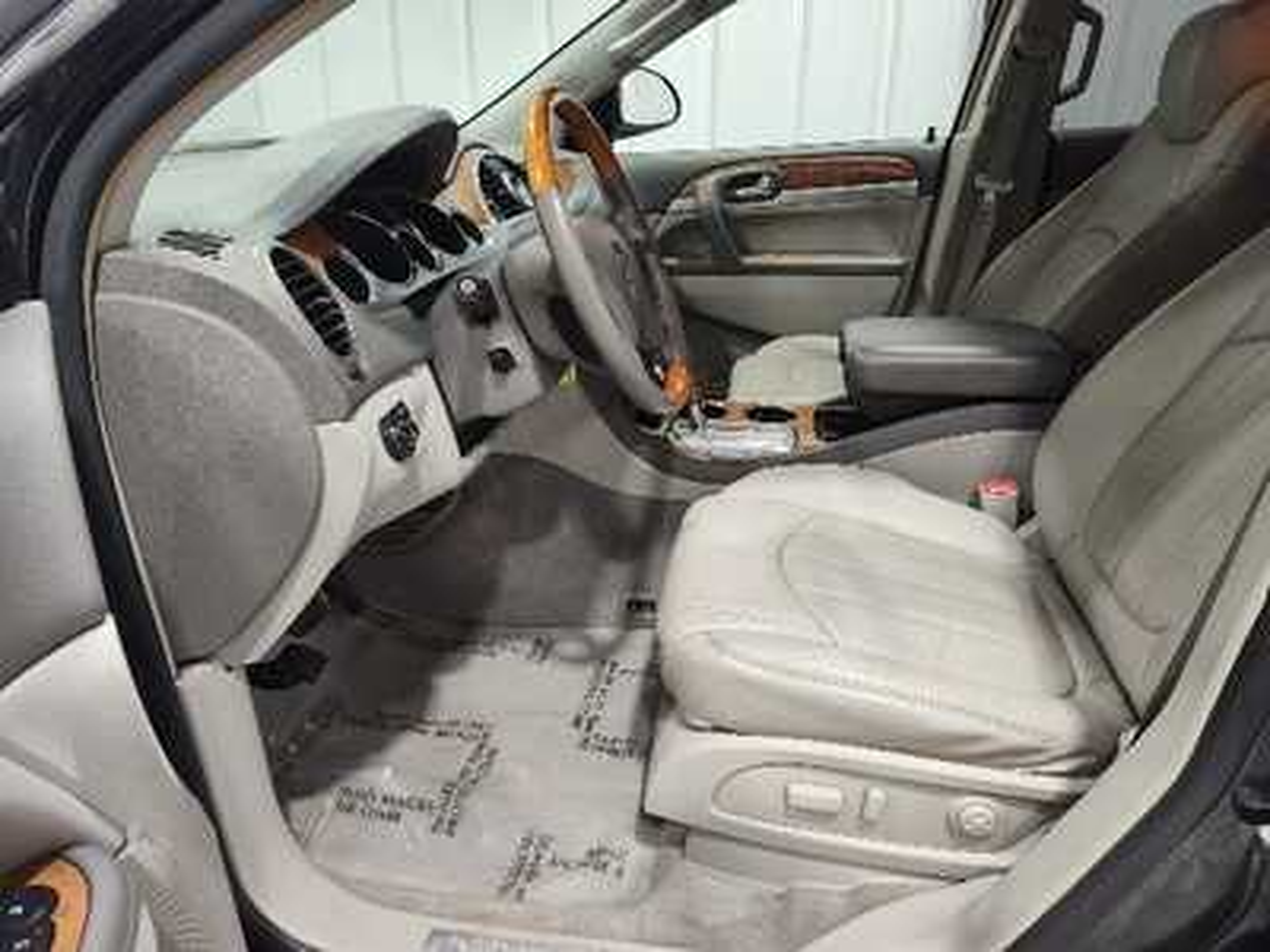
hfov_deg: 73.9
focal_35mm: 23
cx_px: 635
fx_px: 844
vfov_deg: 58.9
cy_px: 476
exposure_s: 1/120
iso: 419
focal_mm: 5.56
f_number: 1.8
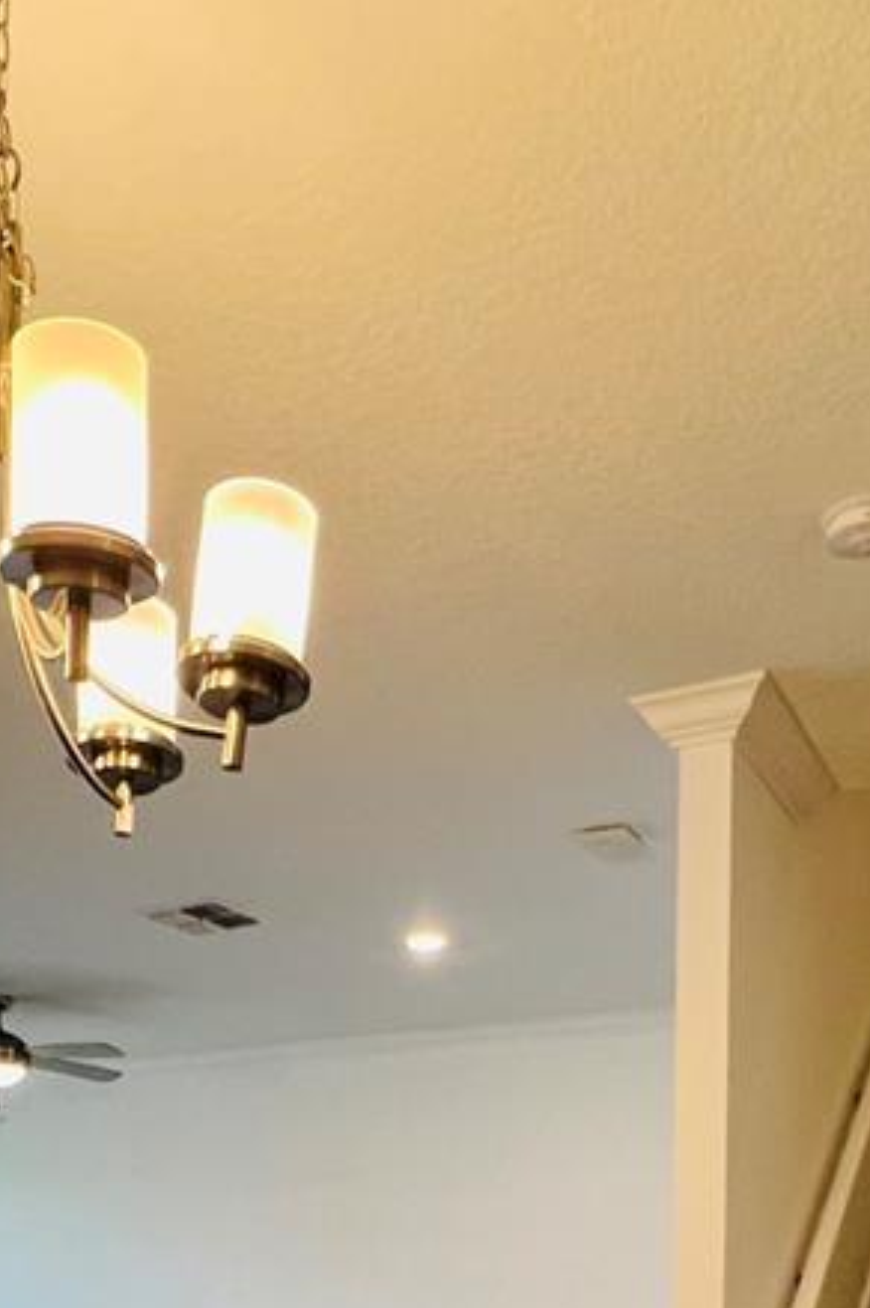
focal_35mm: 37
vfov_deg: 43.4
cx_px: 352
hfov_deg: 35.8
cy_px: 1350
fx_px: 1343
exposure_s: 1/120
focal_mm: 1.57
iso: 200
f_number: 1.8
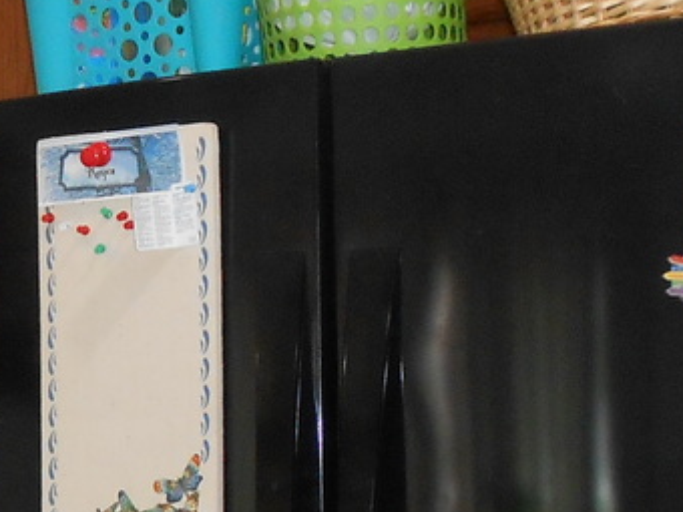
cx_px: -127
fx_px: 2170
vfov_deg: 13.3
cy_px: 492
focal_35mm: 110
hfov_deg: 17.1
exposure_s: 1/25
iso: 250
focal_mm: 4.6
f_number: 3.5
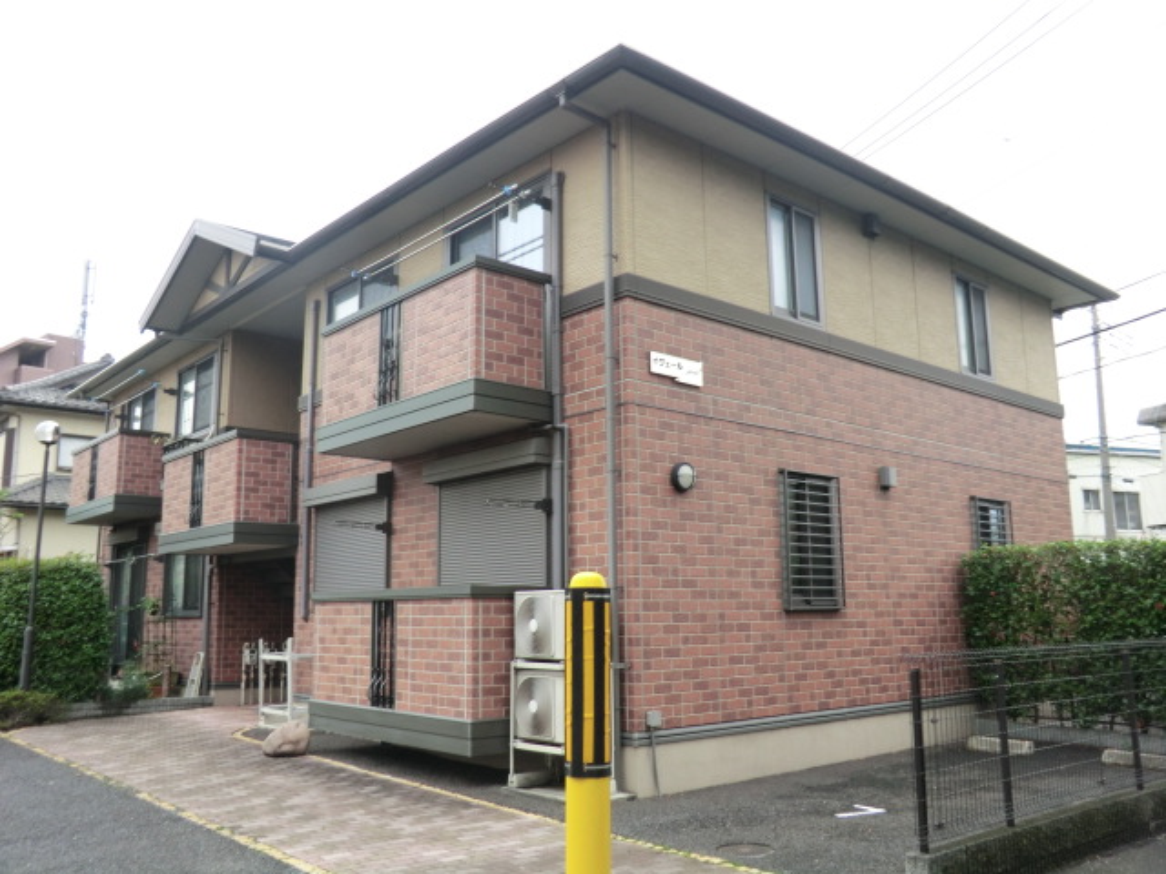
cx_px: 583
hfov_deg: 61.7
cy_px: 437
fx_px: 977
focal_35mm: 29
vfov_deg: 48.2
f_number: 3.5
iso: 100
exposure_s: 1/60
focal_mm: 5.2
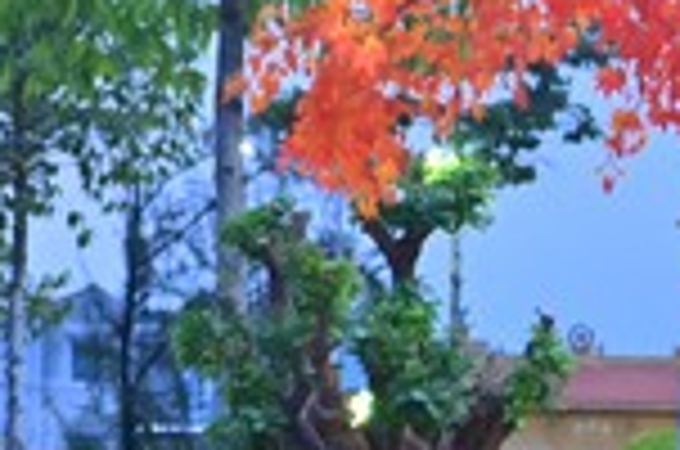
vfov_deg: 8.3
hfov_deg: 12.3
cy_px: 250
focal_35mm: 164
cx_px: -95
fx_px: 3091
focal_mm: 38
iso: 2000
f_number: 4.5
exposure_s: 1/125
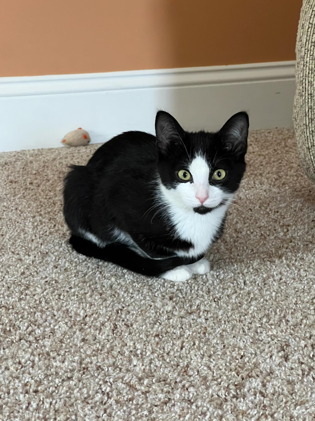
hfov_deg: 18.2
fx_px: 983
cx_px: 156
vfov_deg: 24.1
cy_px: 219
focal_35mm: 81
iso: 800
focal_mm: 9
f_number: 2.8
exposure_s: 1/41
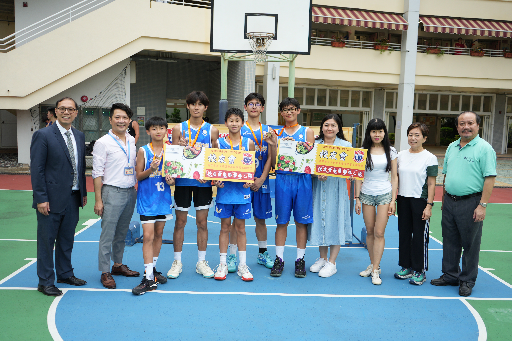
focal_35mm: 33
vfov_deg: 40.0
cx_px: 256
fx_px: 469
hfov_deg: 57.2
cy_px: 170
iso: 160
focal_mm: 33
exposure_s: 1/100
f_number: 4
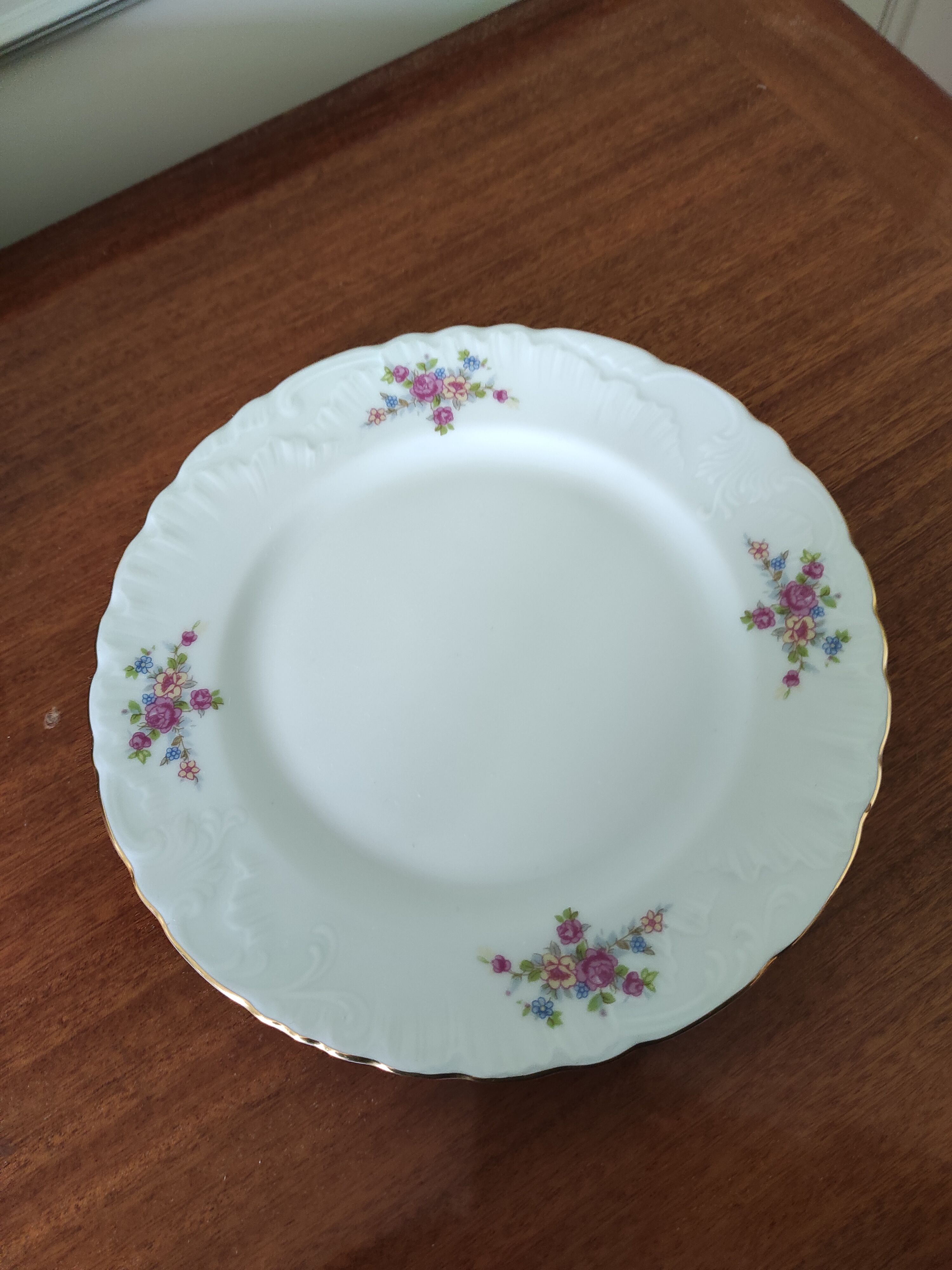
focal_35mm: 25
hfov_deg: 54.9
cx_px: 476
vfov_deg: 69.4
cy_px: 635
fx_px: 917
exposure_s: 1/33
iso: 691
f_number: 1.89
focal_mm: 5.43
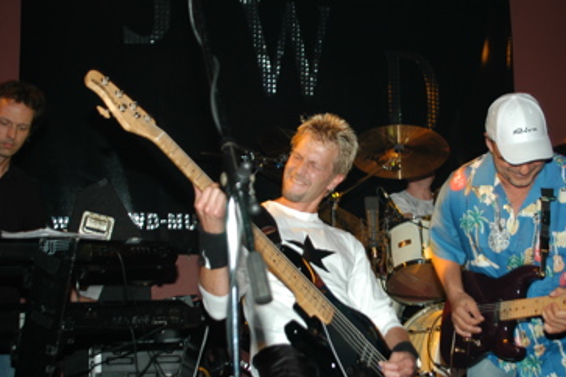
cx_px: 339
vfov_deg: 26.0
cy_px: 192
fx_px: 817
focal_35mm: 52
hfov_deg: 38.0
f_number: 4.5
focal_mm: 28
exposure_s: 1/60
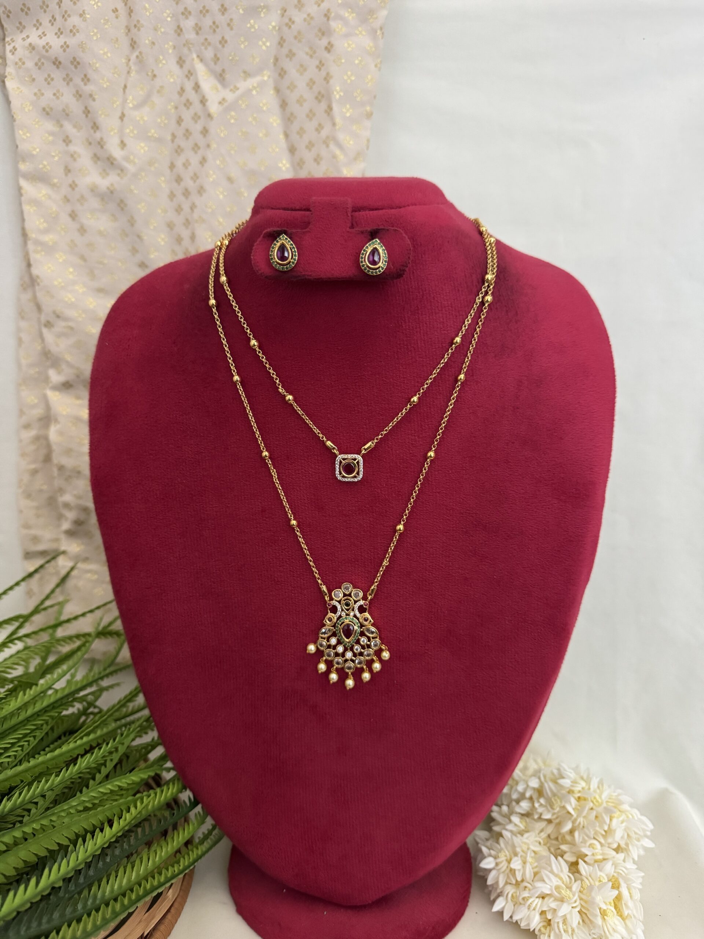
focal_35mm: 24
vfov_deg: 71.6
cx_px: 352
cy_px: 470
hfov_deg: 56.8
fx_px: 651
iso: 800
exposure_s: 1/53
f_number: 1.78
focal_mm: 6.76
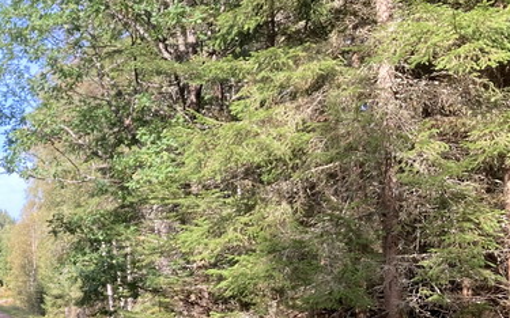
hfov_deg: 24.6
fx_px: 1056
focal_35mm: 76
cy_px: 285
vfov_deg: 16.9
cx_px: -98
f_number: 1.8
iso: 20
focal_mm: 3.99
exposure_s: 1/222
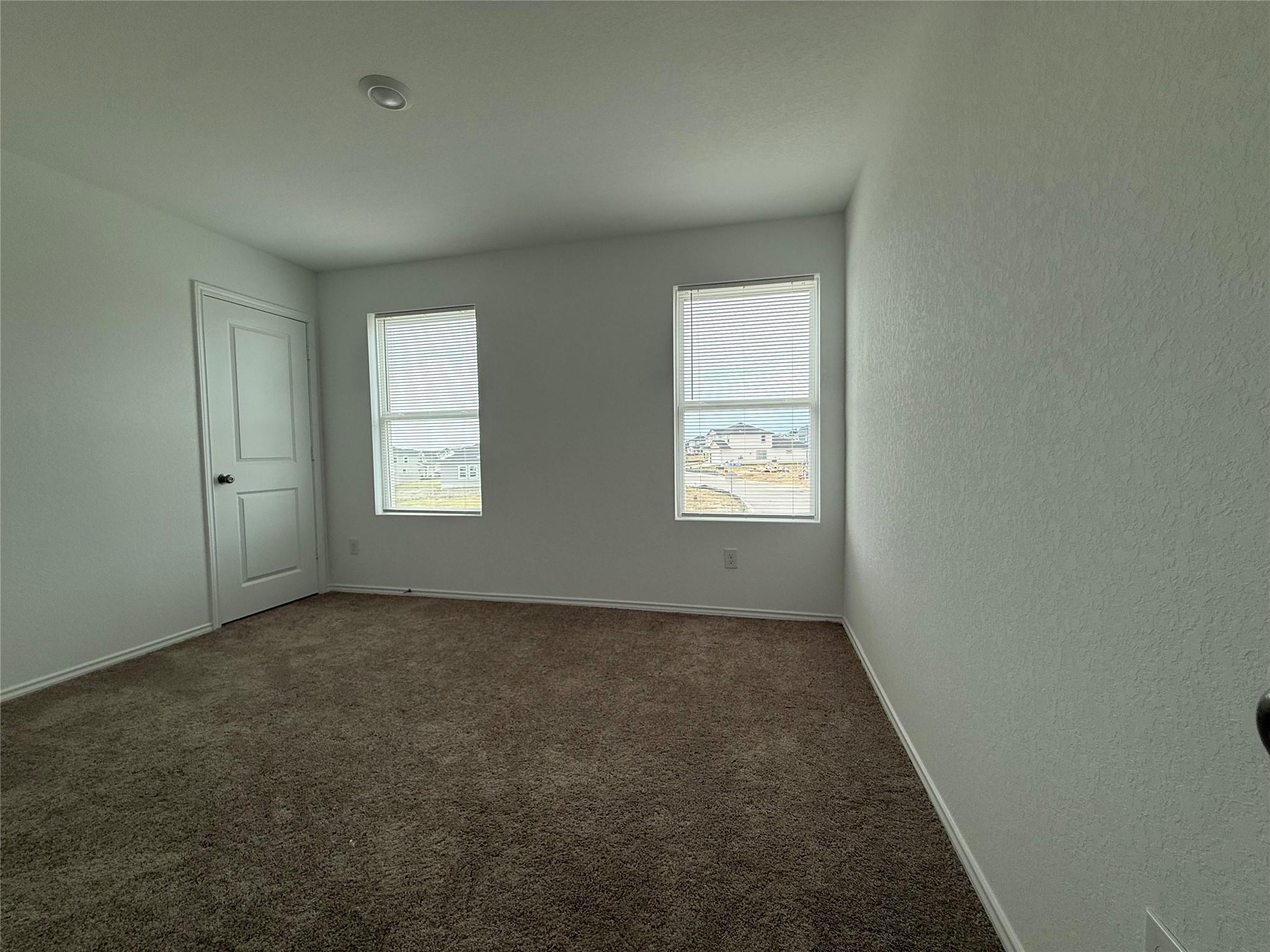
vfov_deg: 85.7
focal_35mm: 14
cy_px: 476
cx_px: 635
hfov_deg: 102.1
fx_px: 514
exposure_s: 1/445
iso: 64
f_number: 2.2
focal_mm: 2.22
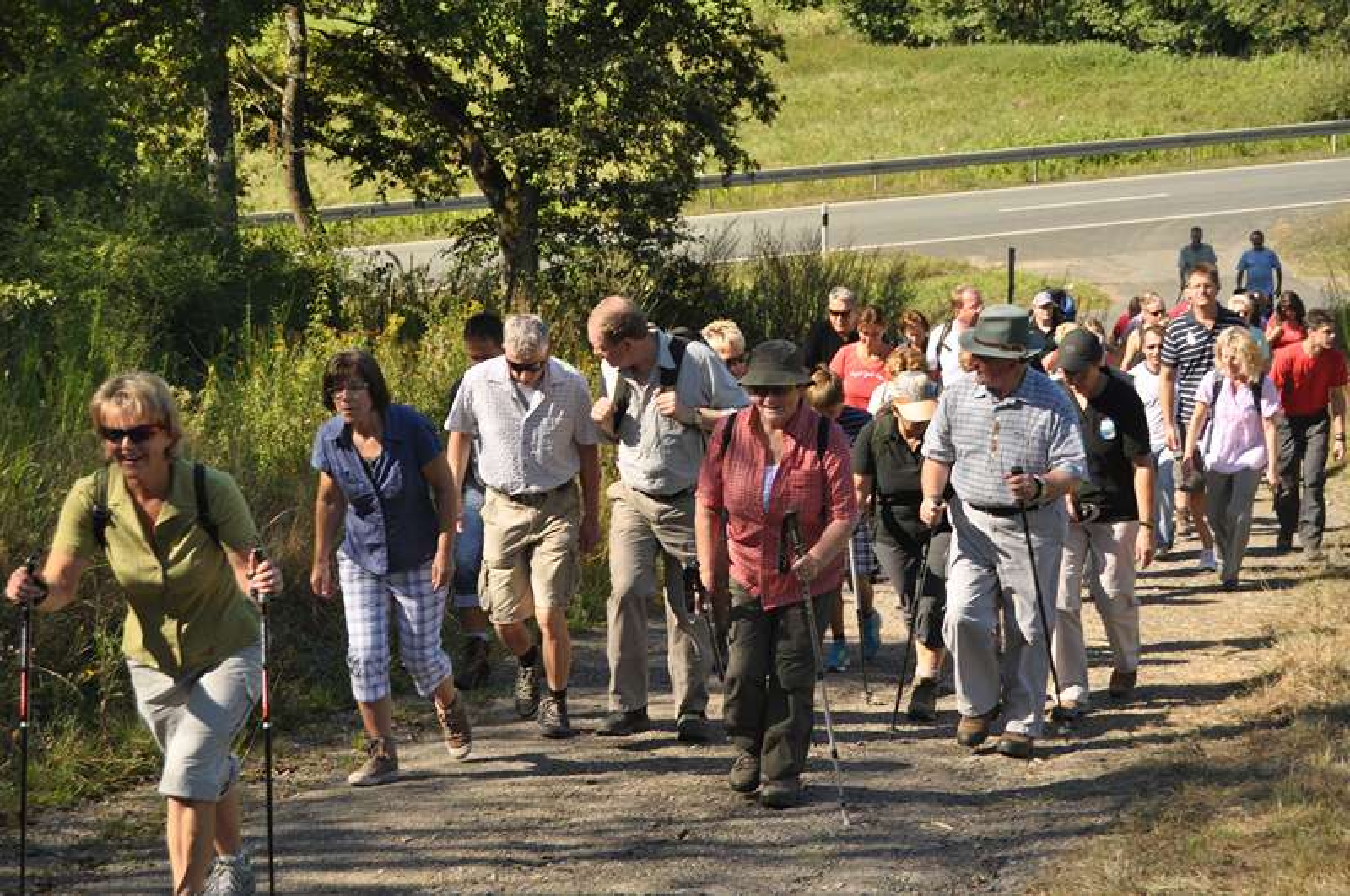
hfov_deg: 28.1
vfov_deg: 18.9
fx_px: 2696
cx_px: 675
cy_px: 448
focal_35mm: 72
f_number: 5.3
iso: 400
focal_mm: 48
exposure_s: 1/400
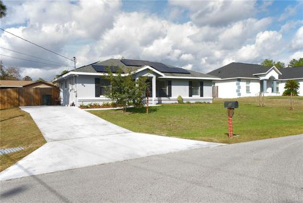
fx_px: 244
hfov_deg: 63.6
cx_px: 152
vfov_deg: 45.0
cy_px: 102
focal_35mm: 29
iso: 200
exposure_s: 1/640
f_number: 5.6
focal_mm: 29
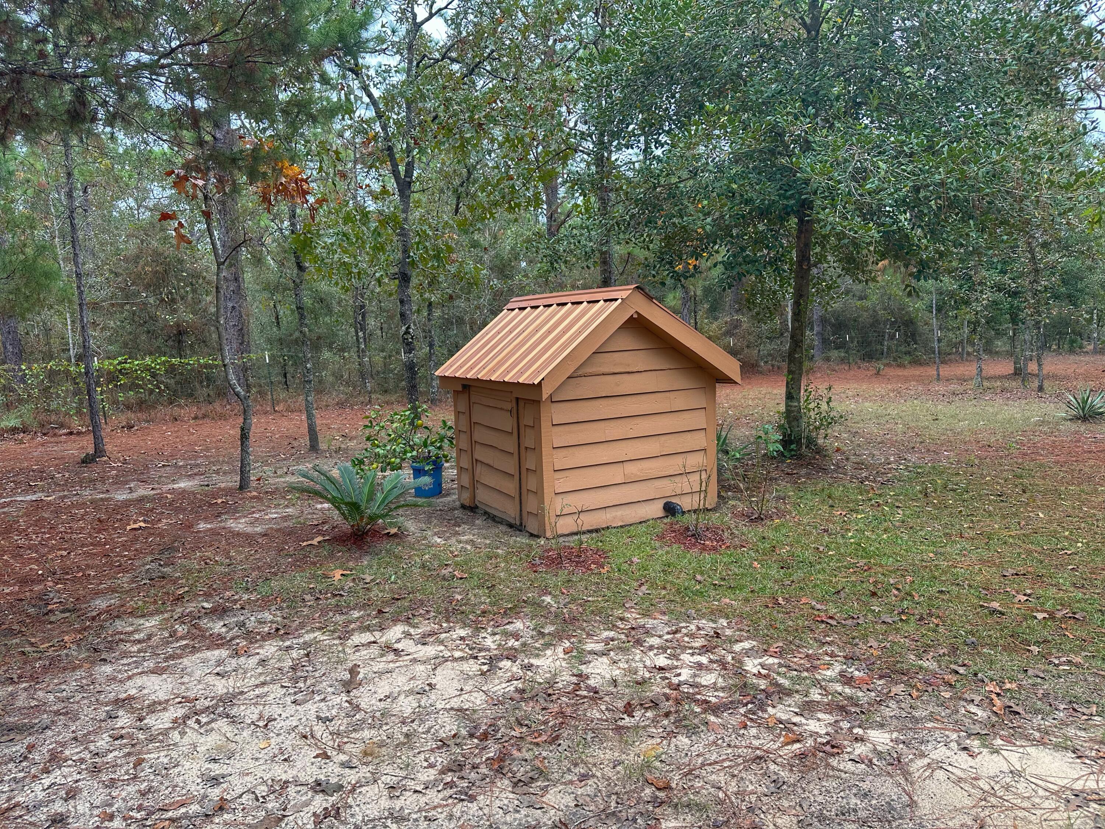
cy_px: 414
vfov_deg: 56.8
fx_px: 766
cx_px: 552
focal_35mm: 24
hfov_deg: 71.6
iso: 64
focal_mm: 6.86
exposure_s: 1/216
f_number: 1.78
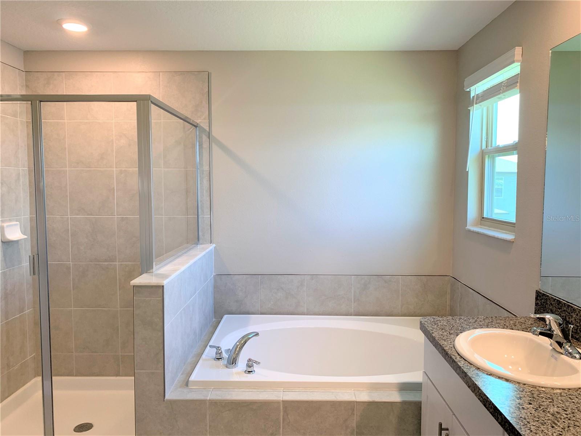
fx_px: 436
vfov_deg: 53.1
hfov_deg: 67.3
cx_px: 290
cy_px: 218
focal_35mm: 26
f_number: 1.8
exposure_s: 1/60
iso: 50
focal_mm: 4.25
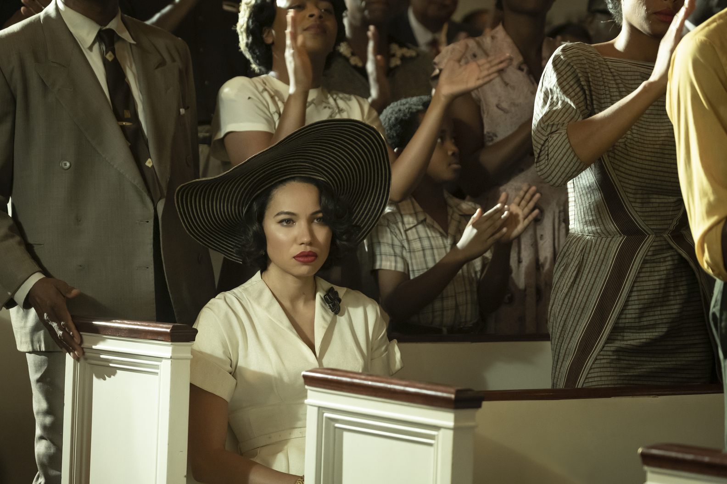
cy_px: 242
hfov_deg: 19.8
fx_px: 2080
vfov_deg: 13.3
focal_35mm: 103
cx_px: 364
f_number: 3.2
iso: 4000
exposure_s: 1/250
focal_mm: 68.7
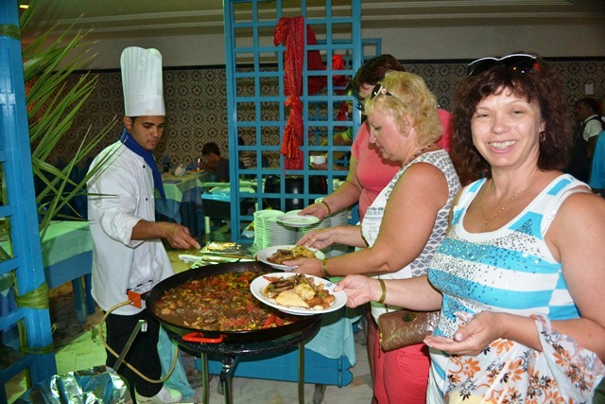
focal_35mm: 27
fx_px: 454
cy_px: 202
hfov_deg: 67.4
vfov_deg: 48.0
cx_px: 302
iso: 800
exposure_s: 1/30
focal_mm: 18
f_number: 3.5
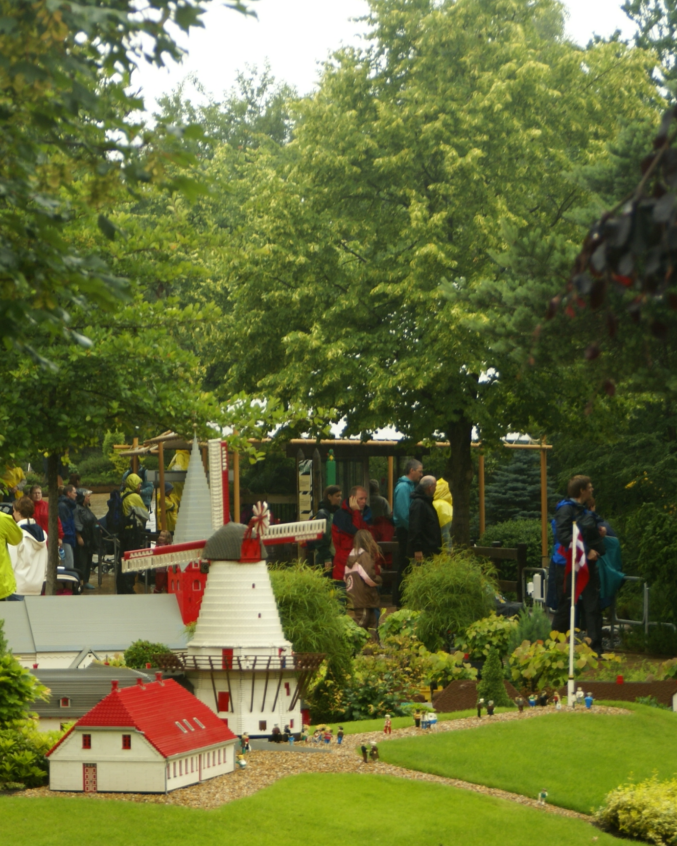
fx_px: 2956
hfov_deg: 13.0
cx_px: 64
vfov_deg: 16.3
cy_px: 440
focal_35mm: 118
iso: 100
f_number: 5
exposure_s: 1/100
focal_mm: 50
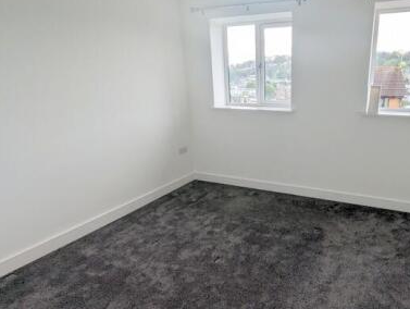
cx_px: 278
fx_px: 237
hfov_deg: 78.6
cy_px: 155
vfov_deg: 66.1
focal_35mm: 20
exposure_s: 1/317
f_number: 2.2
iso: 51
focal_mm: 1.95
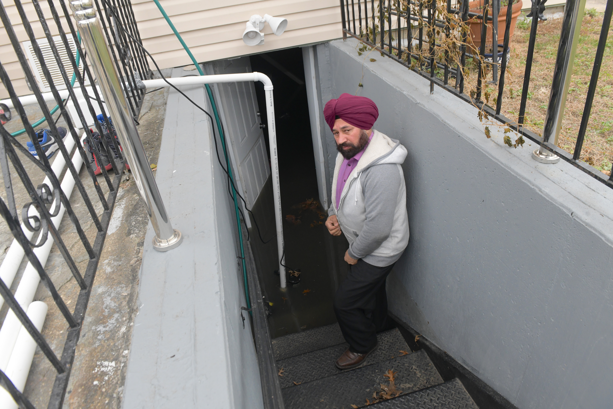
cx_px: 306
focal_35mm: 24
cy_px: 204
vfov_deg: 53.1
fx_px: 409
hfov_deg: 73.7
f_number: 6.3
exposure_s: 1/200
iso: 1800
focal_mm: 24
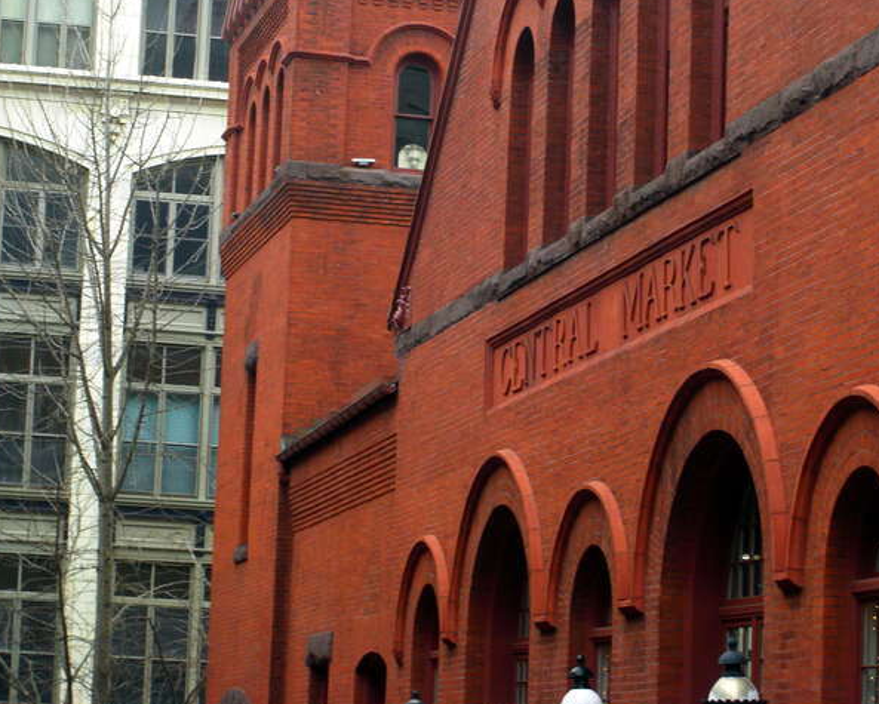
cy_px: 270
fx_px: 3253
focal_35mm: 125
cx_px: 482
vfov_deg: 12.3
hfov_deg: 15.4
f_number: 4.8
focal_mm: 19.7
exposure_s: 1/160
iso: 200
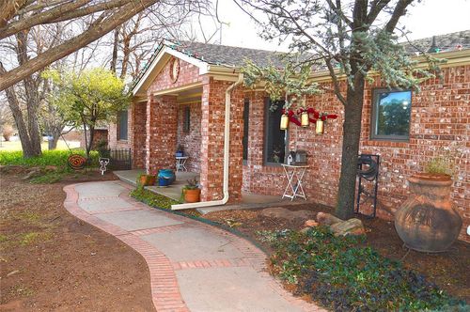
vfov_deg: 43.5
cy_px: 156
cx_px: 235
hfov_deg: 62.0
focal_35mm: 30
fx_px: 391
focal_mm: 20
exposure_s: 1/200
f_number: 7.1
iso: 100
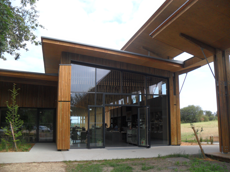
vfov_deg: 40.7
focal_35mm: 35
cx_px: 115
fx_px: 233
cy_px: 86
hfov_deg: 52.6
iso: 80
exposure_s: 1/500
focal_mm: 6.3
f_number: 3
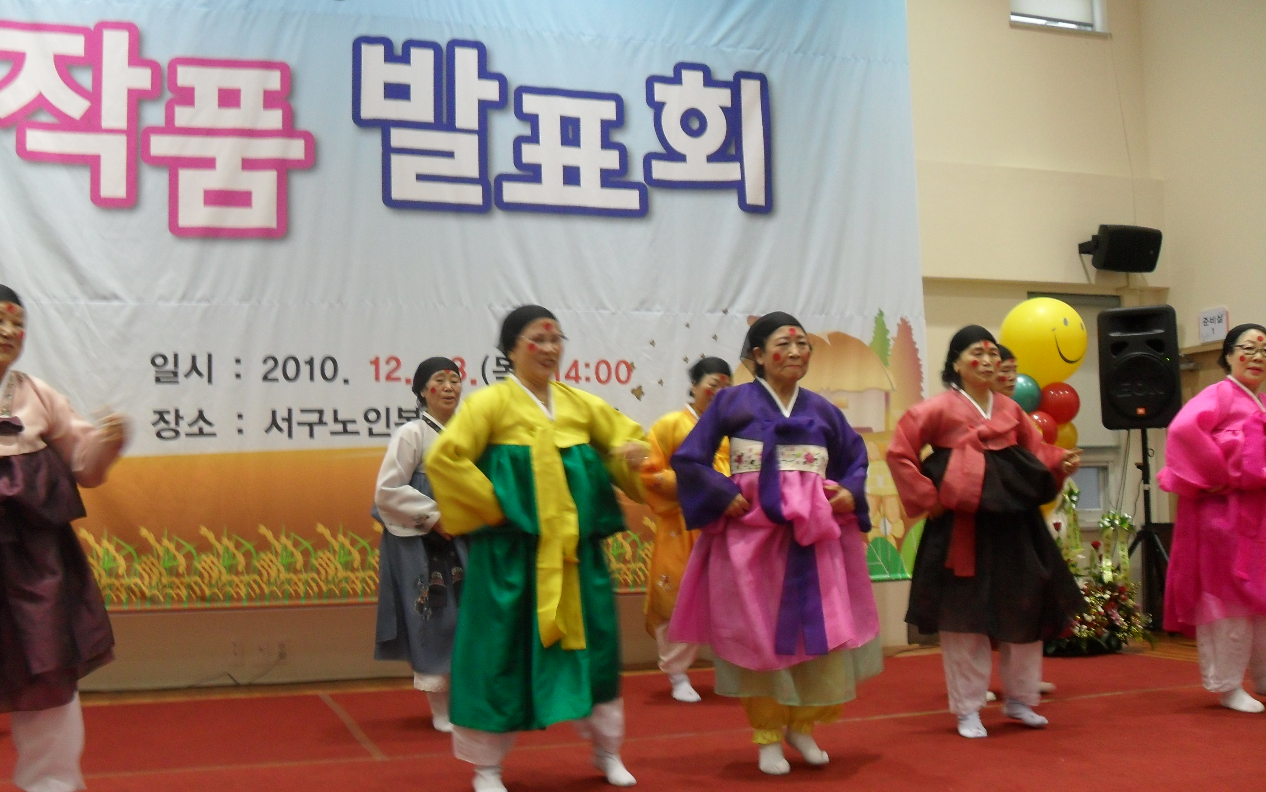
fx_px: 1311
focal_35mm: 38
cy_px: 427
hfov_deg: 51.5
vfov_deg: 33.6
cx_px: 626
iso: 160
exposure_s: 1/30
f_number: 2.8
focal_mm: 6.2
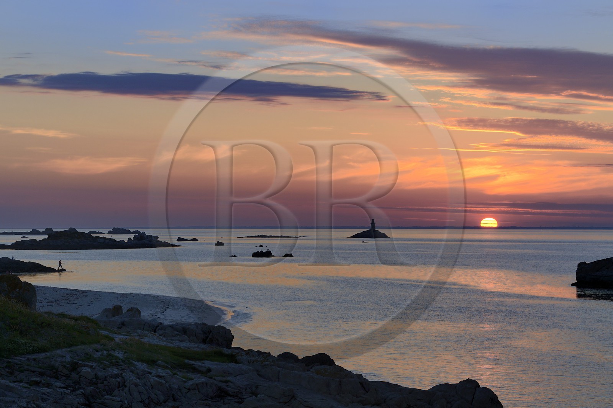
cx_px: 306
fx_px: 1787
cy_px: 204
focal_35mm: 105
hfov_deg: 19.5
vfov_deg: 13.0
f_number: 10
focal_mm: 105
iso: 400
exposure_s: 1/160
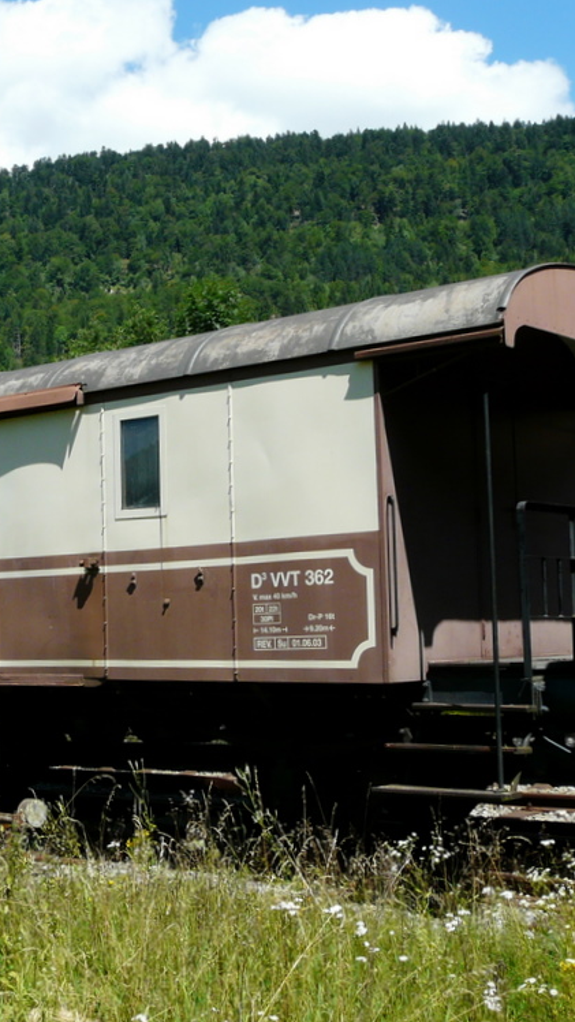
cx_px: 72
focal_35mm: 51
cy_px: 511
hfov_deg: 23.0
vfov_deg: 40.6
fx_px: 1382
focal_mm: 5.7
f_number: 5.6
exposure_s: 1/320
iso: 100
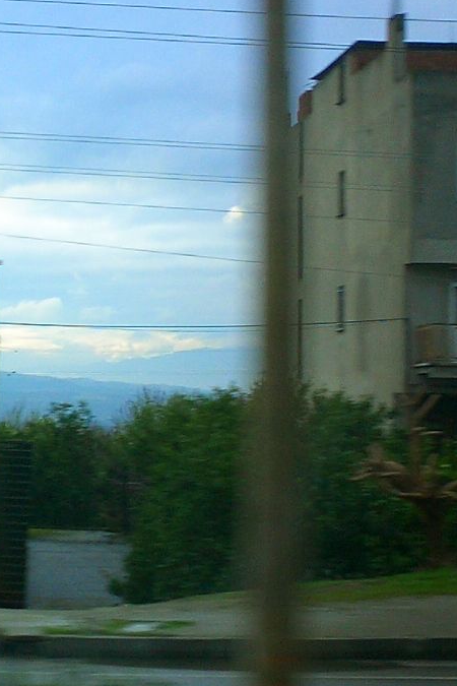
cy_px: 385
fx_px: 1390
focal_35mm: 73
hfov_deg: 18.3
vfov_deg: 27.7
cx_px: 37
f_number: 3.5
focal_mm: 5.6
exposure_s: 1/125
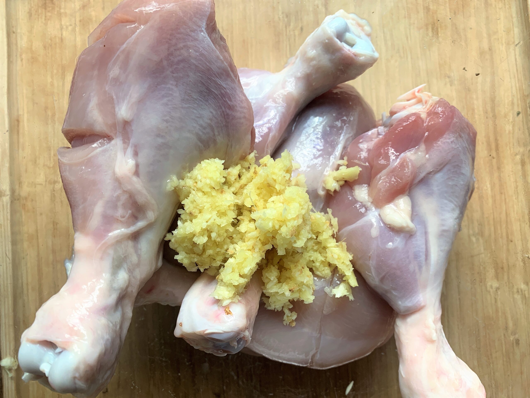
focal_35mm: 26
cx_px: 265
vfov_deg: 53.1
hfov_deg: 67.3
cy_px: 199
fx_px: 398
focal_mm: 4.25
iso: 50
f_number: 1.8
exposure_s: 1/121
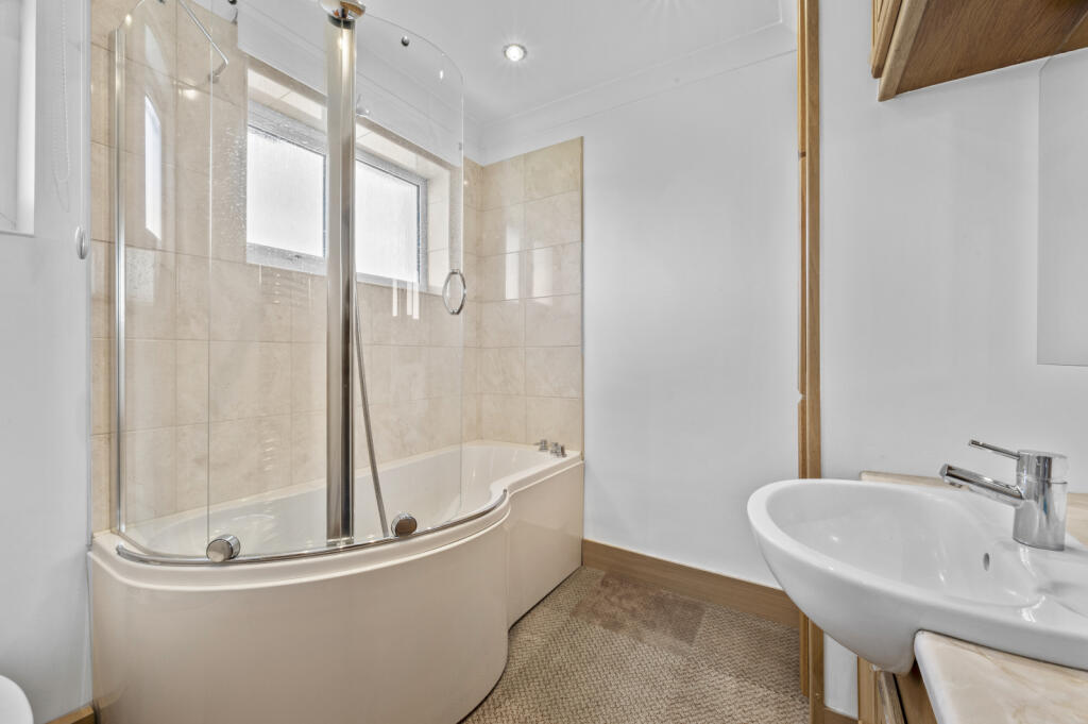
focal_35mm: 14
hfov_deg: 104.3
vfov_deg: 81.1
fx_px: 423
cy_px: 362
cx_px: 544
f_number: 16
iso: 200
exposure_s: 1/1.25
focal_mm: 14
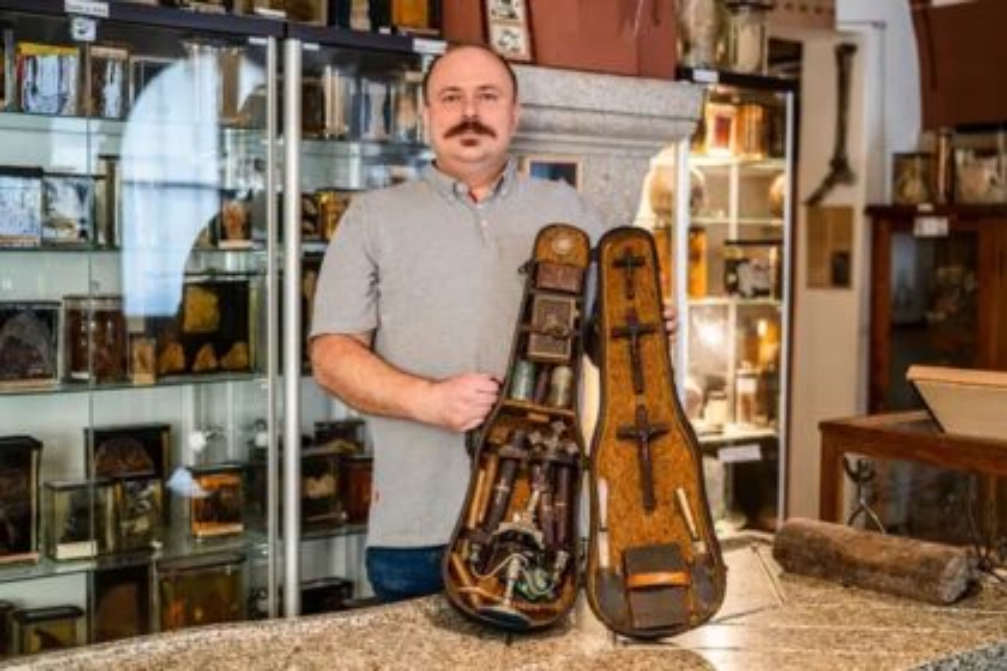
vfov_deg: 27.0
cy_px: 336
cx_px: 504
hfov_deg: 39.6
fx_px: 1399
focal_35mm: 50
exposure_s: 1/160
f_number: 1.6
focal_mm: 50
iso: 640
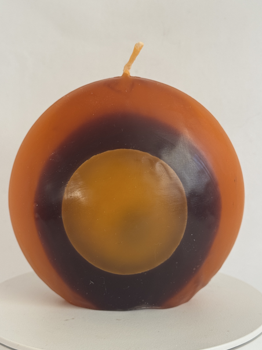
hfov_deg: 28.6
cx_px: 129
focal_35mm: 51
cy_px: 172
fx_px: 514
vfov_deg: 37.5
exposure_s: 1/121
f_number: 1.78
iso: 64
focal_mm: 6.76
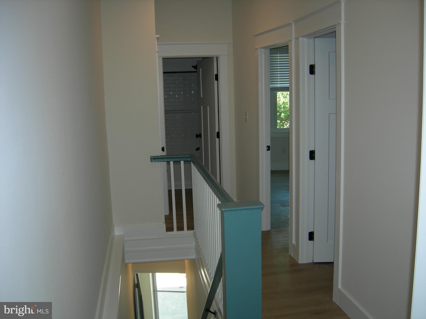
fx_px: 443
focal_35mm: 36
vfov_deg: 39.7
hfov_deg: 51.4
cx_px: 213
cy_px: 160
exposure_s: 1/60.1
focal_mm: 7.5
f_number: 2.7
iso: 64
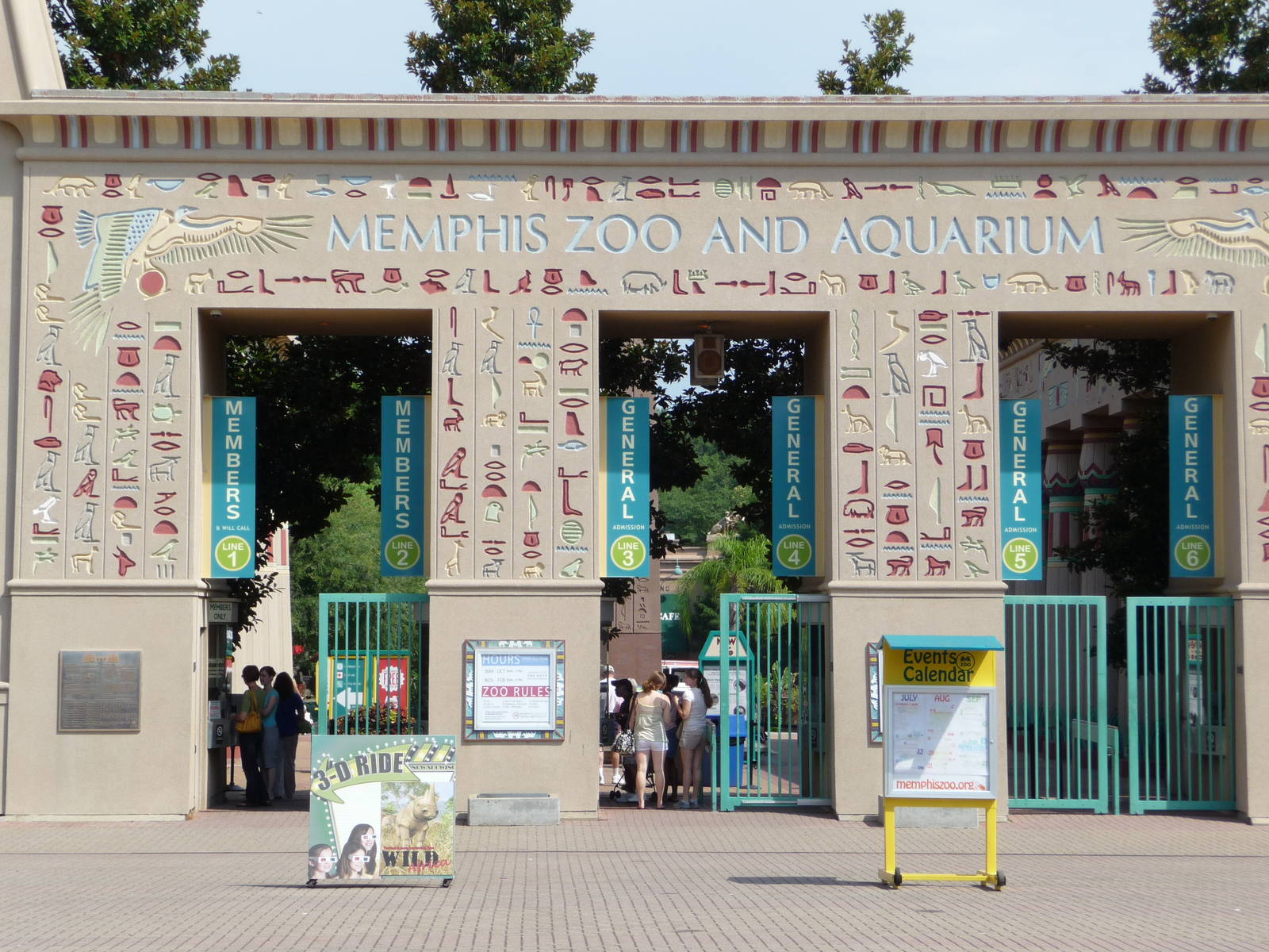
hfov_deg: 19.1
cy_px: 476
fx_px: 3776
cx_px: 634
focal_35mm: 103
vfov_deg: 14.4
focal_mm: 17.5
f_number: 4.7
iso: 100
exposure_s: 1/640
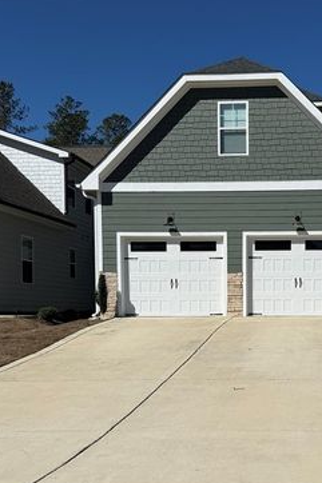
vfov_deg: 42.1
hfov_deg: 28.2
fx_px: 618
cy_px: 329
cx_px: 283
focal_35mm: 46
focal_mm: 6.76
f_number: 1.78
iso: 80
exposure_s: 1/10309
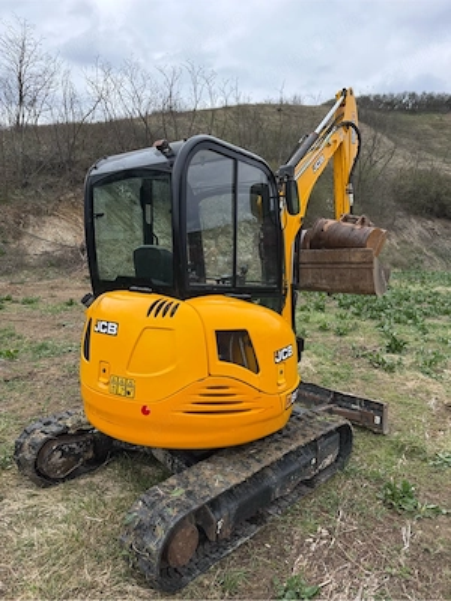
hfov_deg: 56.8
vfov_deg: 71.6
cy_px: 300
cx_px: 226
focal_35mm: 24
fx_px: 417
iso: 100
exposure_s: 1/1727
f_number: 1.78
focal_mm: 6.76
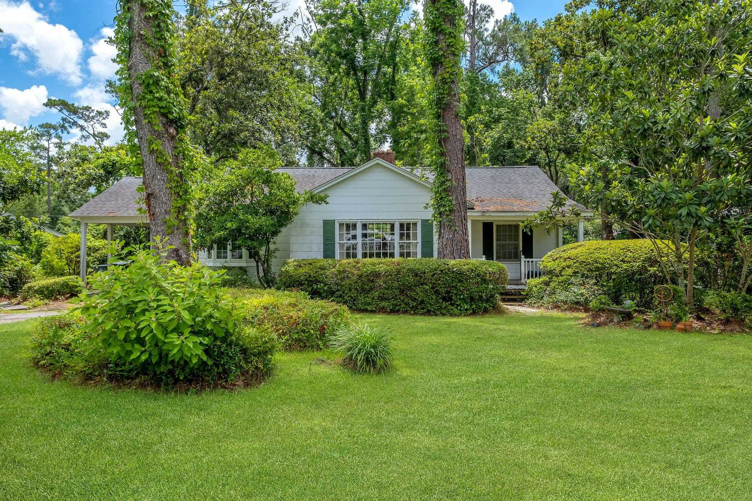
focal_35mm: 22
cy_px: 250
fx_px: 459
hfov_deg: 78.6
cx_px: 376
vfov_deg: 57.2
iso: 250
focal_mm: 14.5
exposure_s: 1/300
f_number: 8
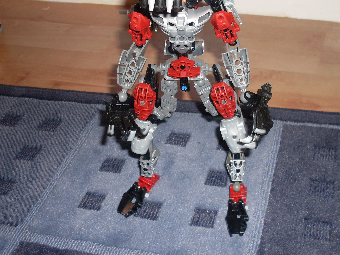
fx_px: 501
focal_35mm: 51
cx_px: 193
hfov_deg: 37.4
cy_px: 95
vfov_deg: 28.5
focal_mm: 6.3
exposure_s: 1/45
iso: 100
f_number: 2.8
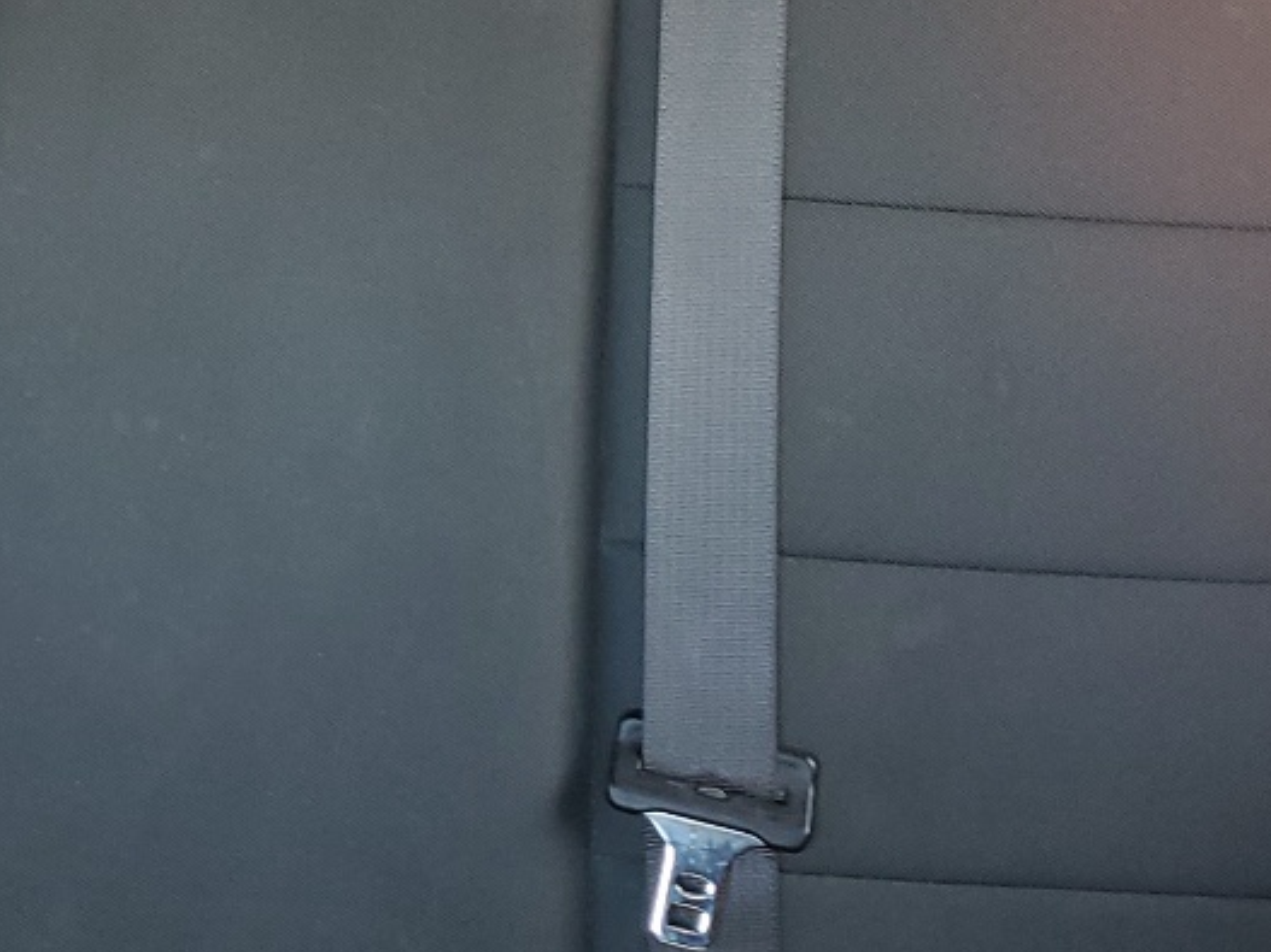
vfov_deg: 18.5
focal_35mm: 79
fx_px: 2900
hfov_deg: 24.3
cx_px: 246
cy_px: 210
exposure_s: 1/60.2
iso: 75
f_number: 1.5
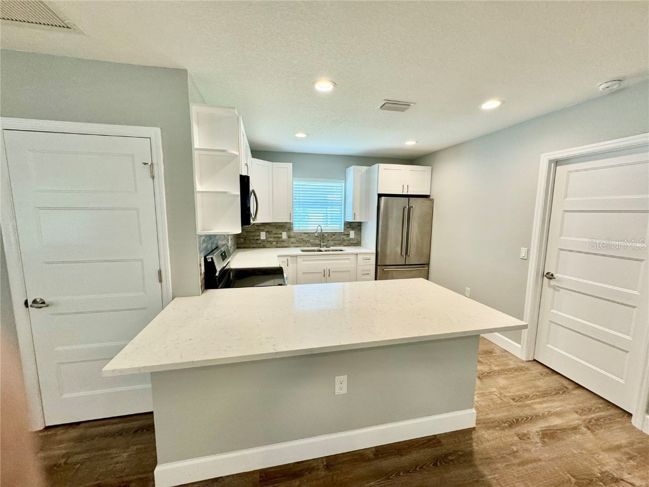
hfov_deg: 102.1
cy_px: 244
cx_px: 324
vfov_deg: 85.7
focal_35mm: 14
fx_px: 262
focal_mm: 2.22
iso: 200
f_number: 2.2
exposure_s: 1/120
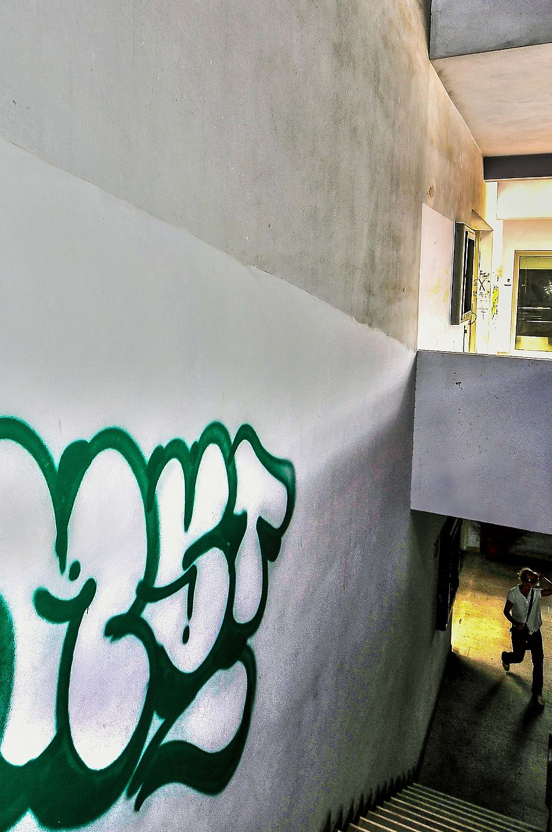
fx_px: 646
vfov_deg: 64.7
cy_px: 318
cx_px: 154
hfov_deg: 45.1
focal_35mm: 28
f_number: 5.6
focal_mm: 10
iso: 200
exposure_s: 1/60
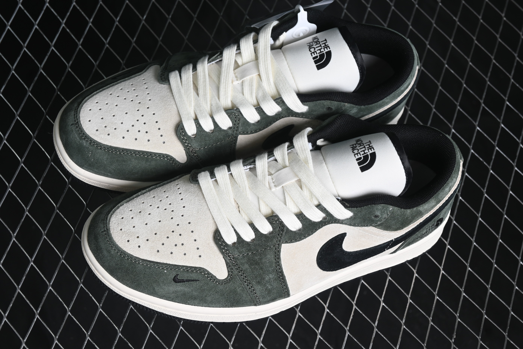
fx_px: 1089
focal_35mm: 75
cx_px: 262
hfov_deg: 27.0
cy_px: 174
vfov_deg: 18.2
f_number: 7.1
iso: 160
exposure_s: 1/60
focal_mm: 50
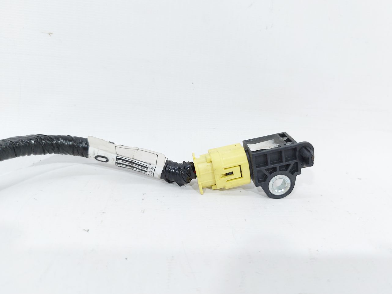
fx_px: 294
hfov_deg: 67.2
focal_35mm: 26
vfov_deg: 53.0
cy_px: 139
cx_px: 212
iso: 64
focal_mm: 5.23
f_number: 1.8
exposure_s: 1/50
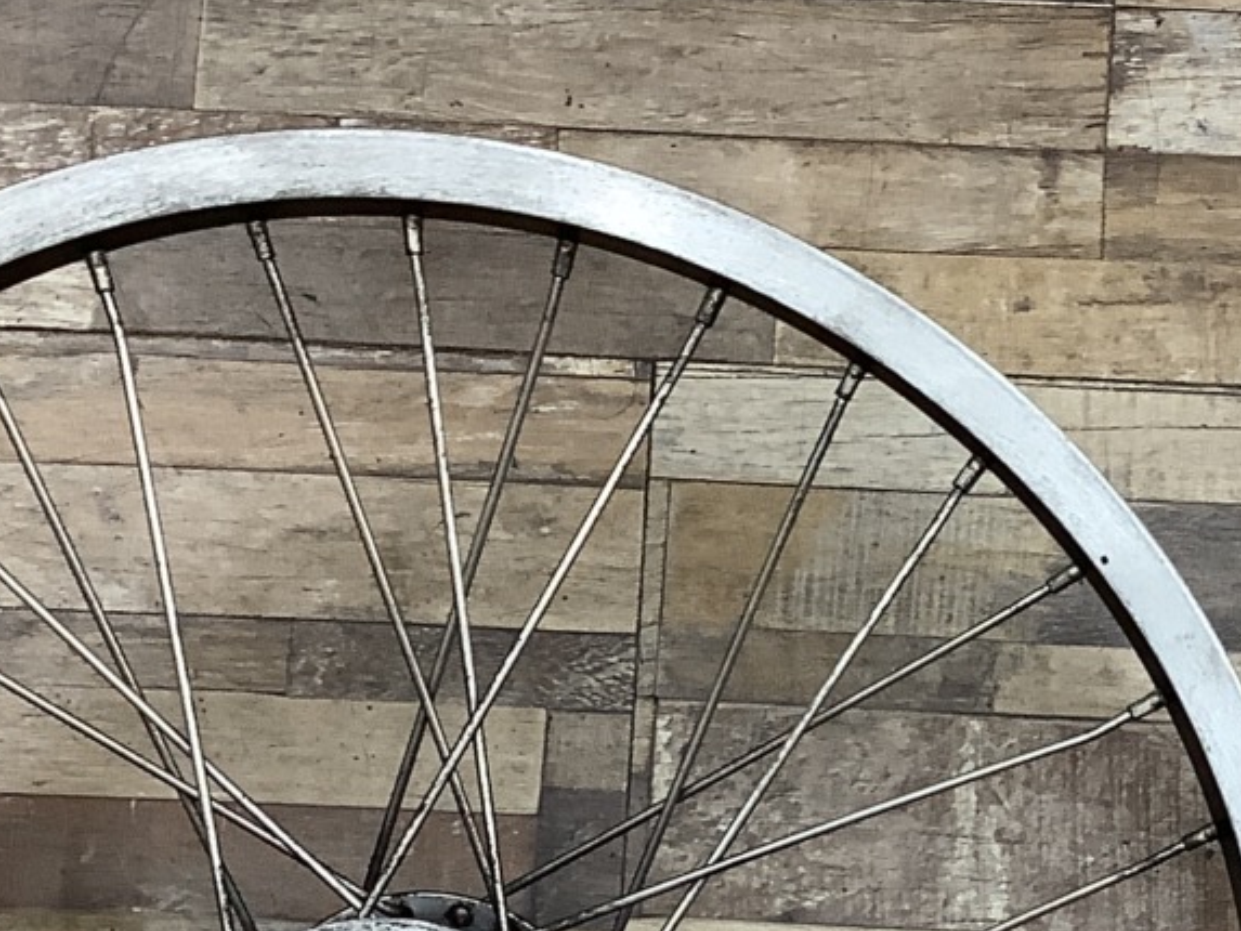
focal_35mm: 89
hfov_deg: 21.3
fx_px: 3191
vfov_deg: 16.1
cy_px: 1040
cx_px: 1198
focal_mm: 3.3
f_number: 2.4
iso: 125
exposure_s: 1/60
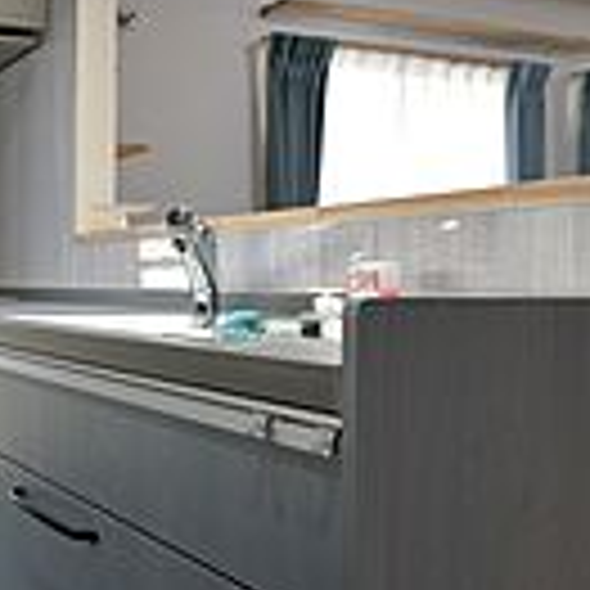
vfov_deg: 41.9
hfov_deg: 34.7
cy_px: 288
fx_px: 771
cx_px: -90
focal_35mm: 40
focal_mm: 16
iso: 400
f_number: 4
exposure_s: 1/60
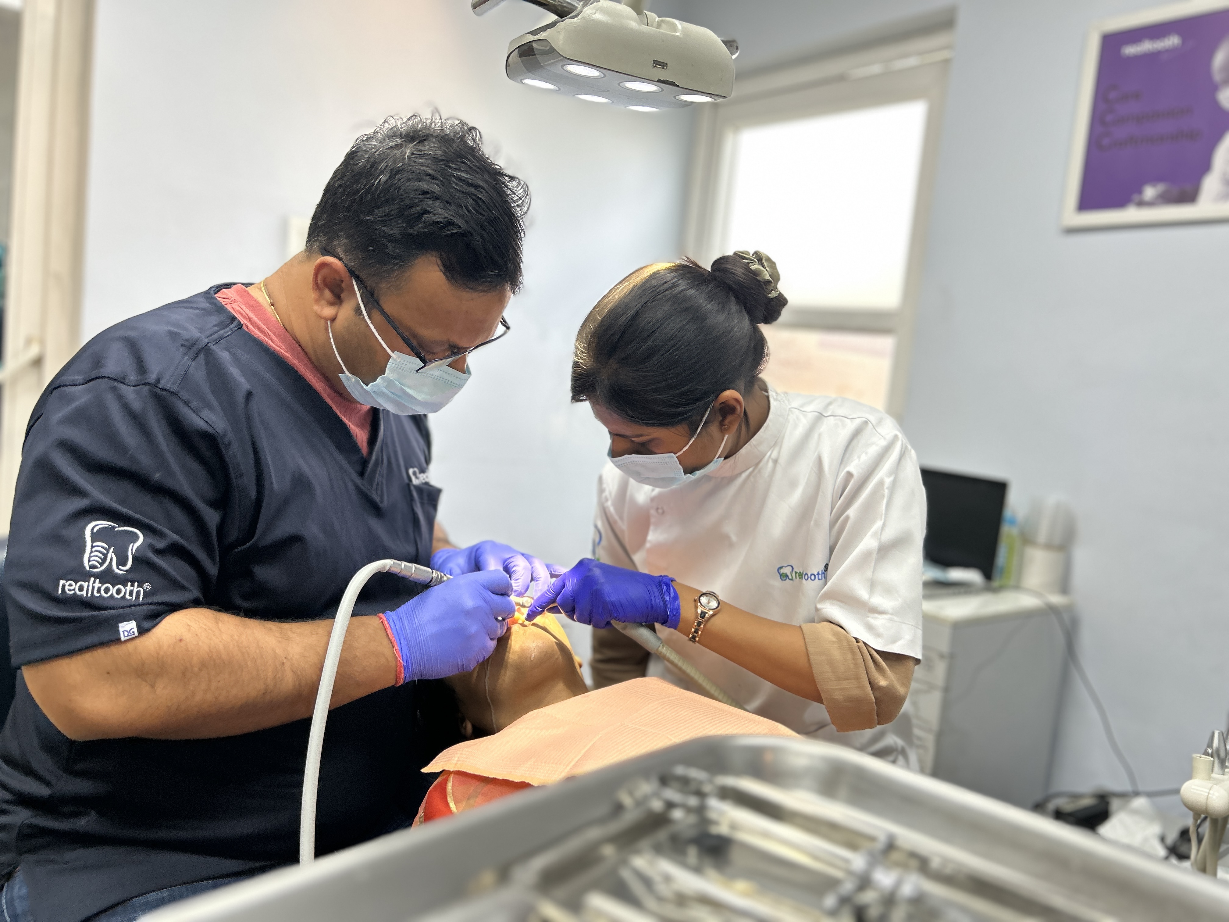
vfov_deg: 53.1
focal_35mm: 26
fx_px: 923
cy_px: 461
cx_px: 614
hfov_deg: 67.3
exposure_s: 1/100
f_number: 1.5
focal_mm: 5.7
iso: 80
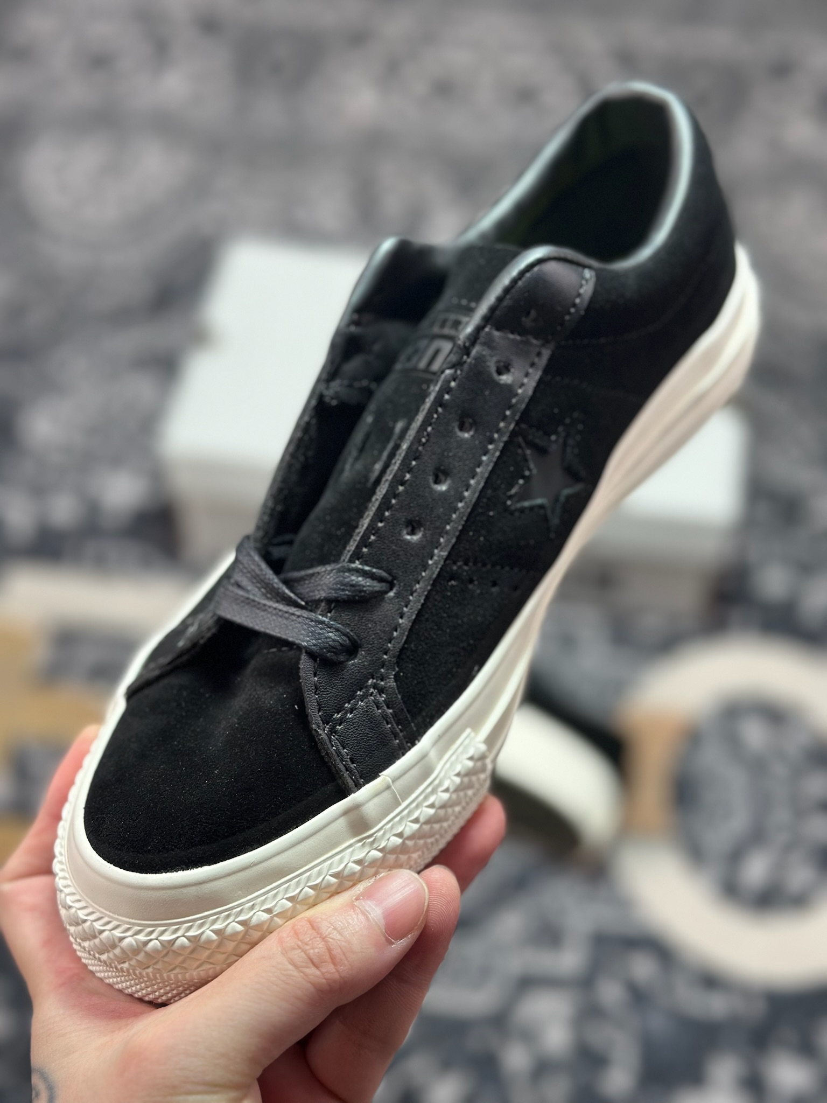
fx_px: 1529
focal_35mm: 48
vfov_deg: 39.7
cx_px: 414
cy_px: 552
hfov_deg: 30.3
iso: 80
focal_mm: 6.86
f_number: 1.78
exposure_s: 1/406
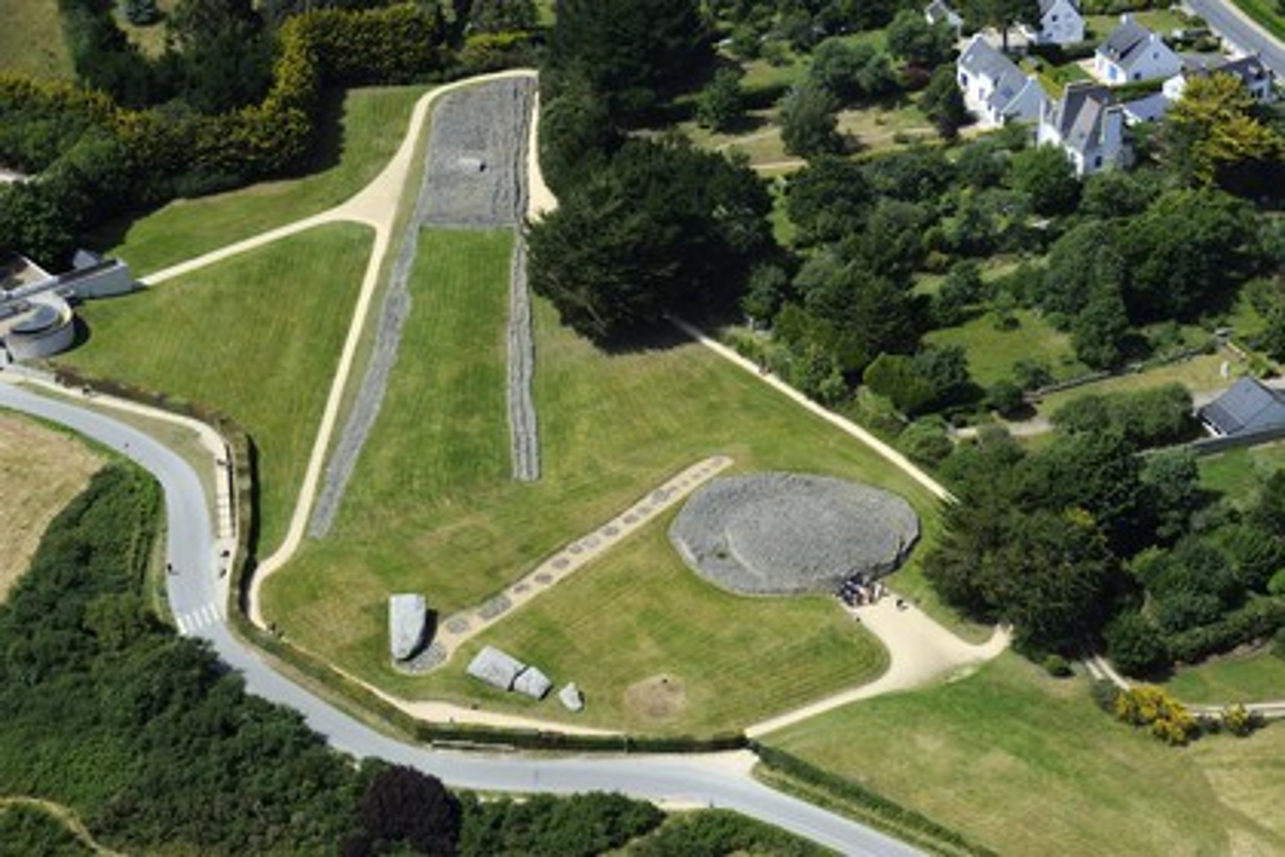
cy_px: 428
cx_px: 642
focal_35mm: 80
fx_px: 2855
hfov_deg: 25.4
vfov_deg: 17.1
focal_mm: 80
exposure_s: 1/1000
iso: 400
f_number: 9
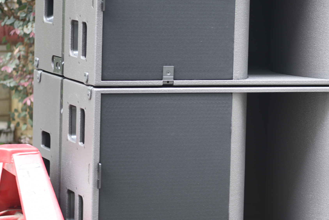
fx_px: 1709
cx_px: 262
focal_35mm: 187
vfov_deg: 7.3
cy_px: 88
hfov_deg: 11.0
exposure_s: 1/6
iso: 100
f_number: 2.8
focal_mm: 105
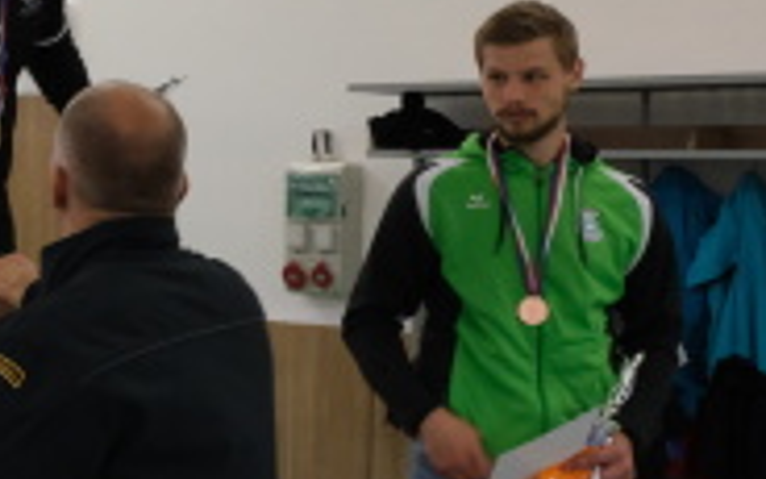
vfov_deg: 15.7
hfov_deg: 22.3
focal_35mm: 83
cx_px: -233
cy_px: 169
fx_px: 1733
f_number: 16
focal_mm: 20.1
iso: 3200
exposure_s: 1/13
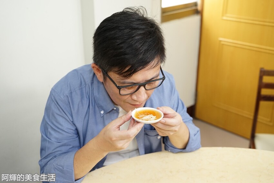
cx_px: 137
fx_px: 327
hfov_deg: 45.4
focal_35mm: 43
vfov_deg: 31.2
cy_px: 92
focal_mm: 43
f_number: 4
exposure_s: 1/60
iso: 1600
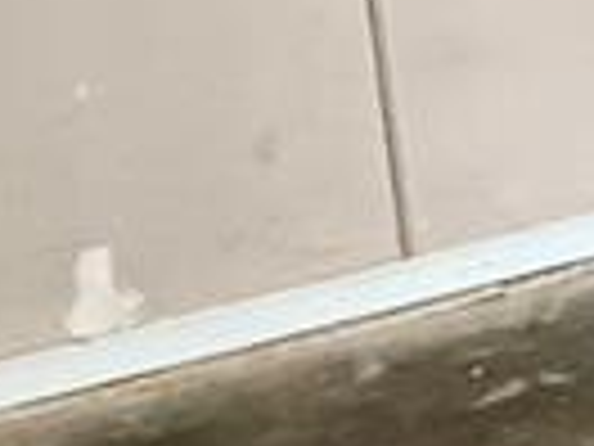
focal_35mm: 109
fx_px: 1870
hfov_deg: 11.3
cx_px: 1764
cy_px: -216
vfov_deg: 12.9
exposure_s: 1/60
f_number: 2.2
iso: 500
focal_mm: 2.22
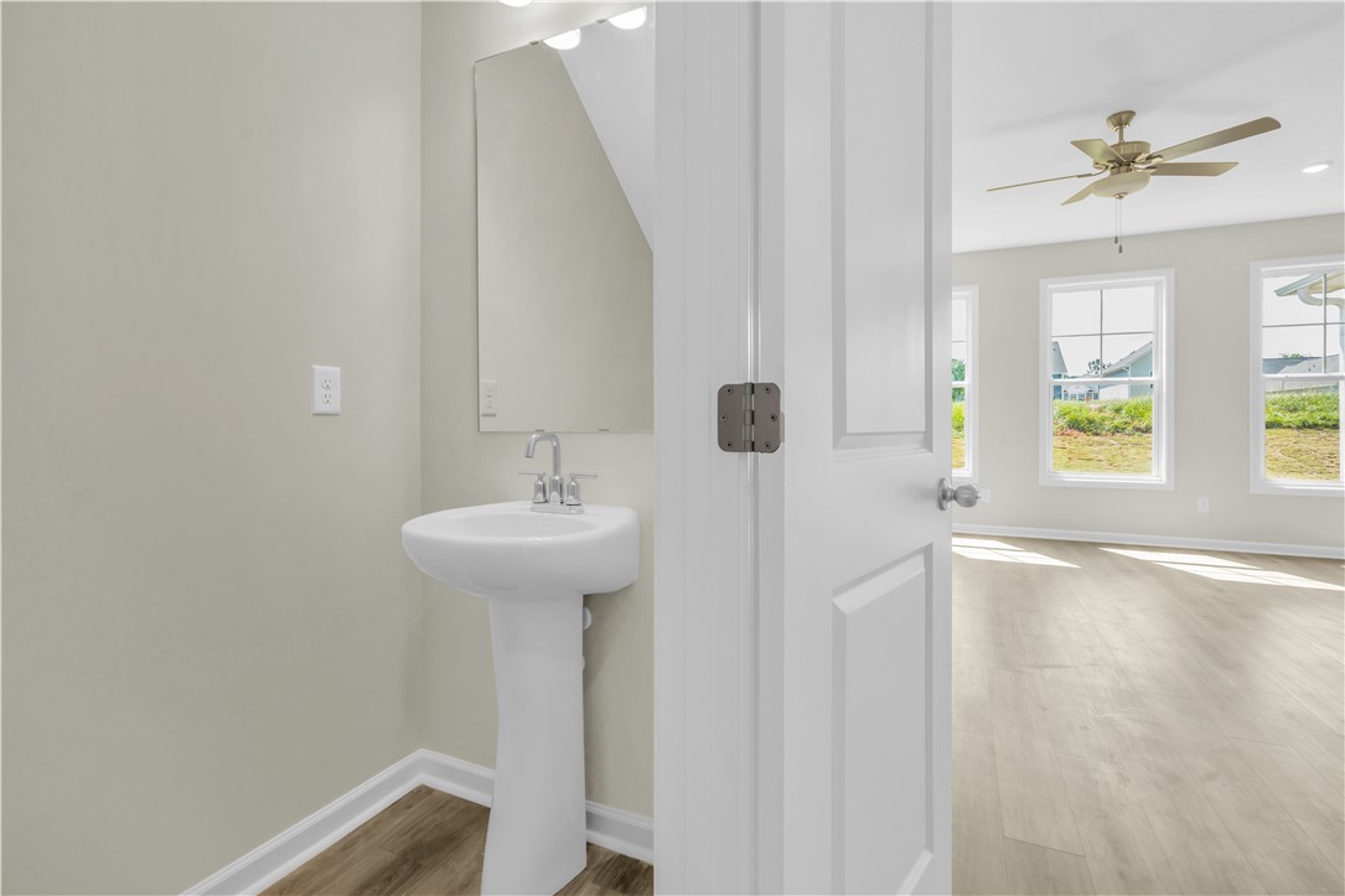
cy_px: 448
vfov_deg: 73.7
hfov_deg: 96.7
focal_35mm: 16
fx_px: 598
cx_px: 672
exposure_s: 1/40
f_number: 9
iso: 320
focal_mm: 16
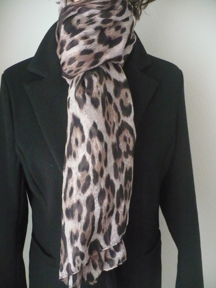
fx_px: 308
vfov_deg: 50.1
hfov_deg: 38.7
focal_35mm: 37
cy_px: 144
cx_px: 108
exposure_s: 1/20
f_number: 2.8
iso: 800
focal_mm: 6.1
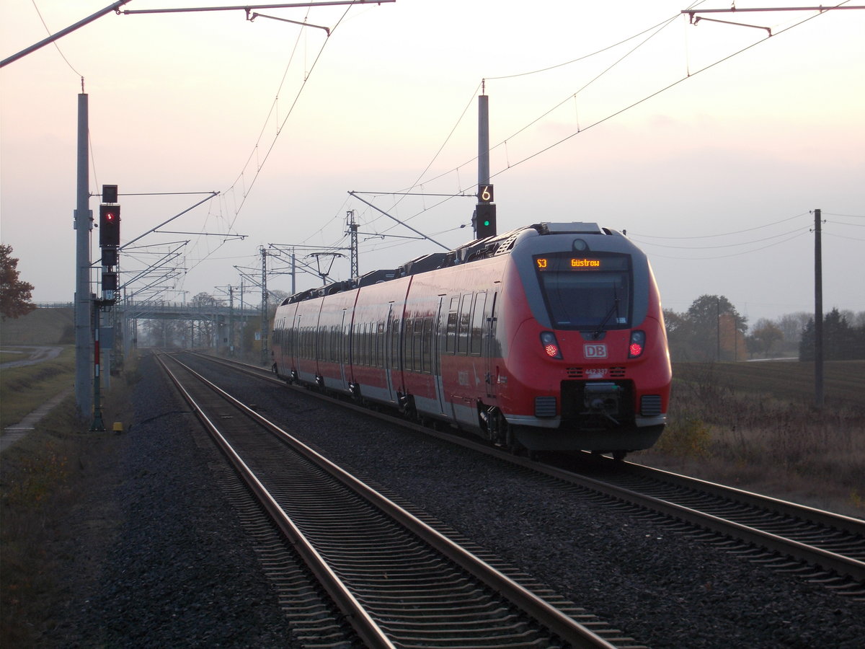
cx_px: 432
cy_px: 324
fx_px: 2824
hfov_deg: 17.4
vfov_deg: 13.1
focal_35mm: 113
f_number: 6
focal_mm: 20.1
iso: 80
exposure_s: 1/60
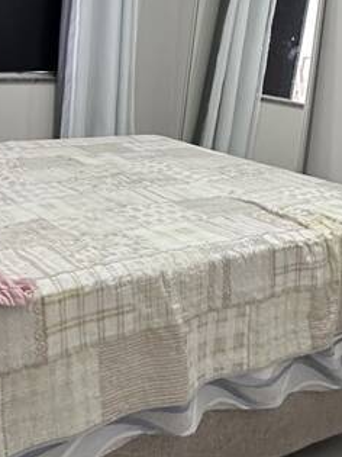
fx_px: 633
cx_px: 101
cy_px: 83
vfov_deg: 38.0
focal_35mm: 48
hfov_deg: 29.9
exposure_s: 1/60
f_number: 2.2
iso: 640
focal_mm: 2.22
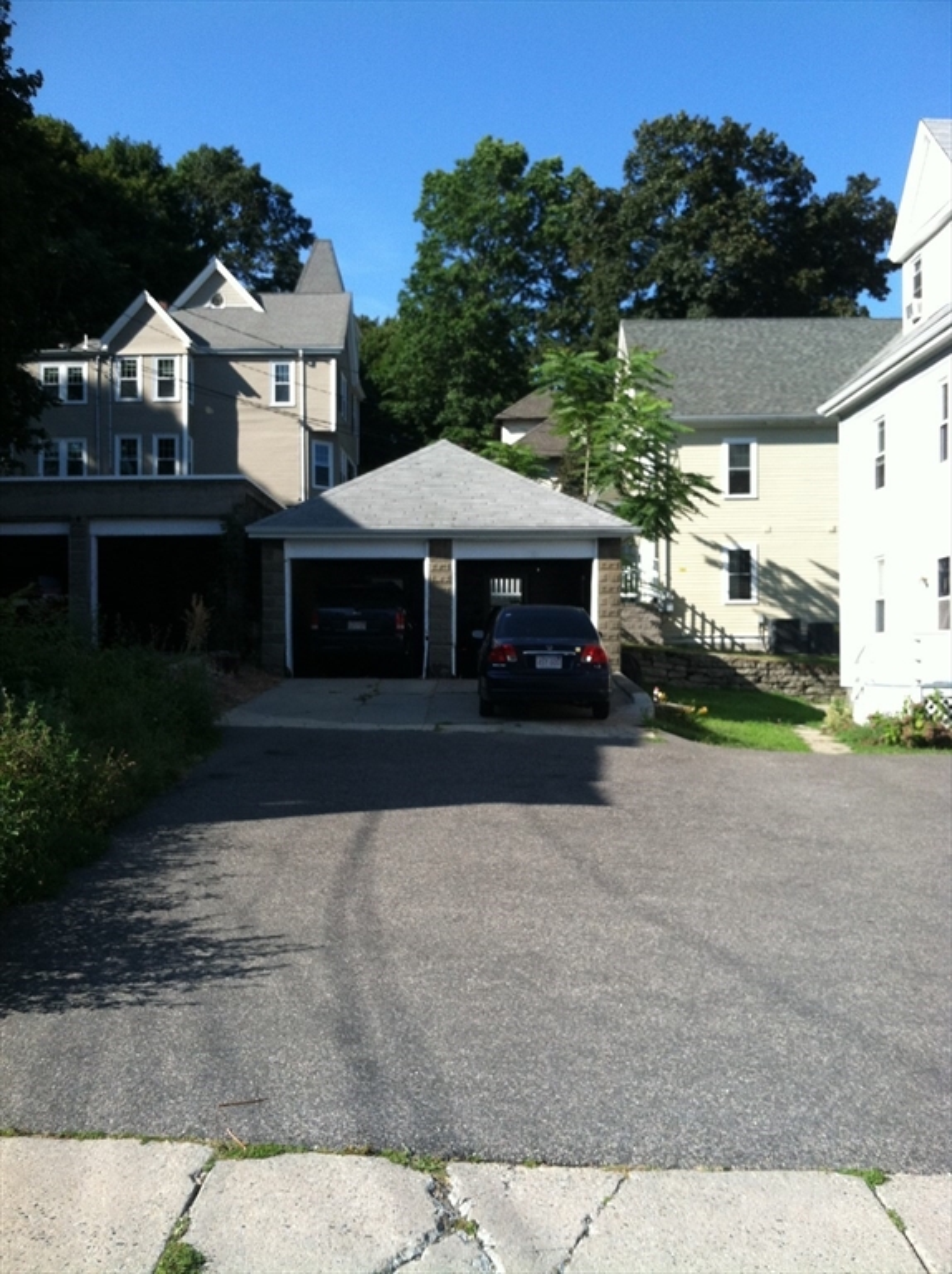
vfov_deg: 52.7
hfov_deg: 40.6
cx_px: 476
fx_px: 1286
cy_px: 637
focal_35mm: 35
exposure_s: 1/671
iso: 80
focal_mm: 3.85
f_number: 2.8
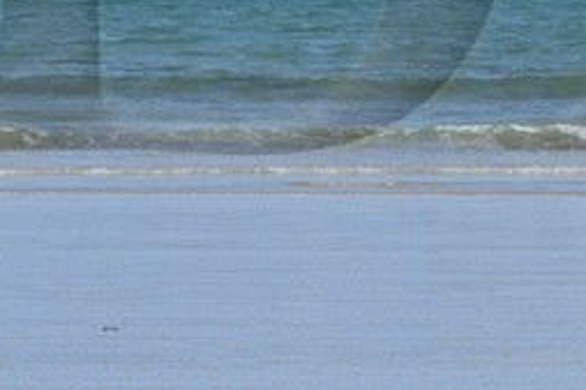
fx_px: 14331
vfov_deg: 1.6
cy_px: -224
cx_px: 549
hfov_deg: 2.3
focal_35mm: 881
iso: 400
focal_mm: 140
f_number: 22
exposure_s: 1/200
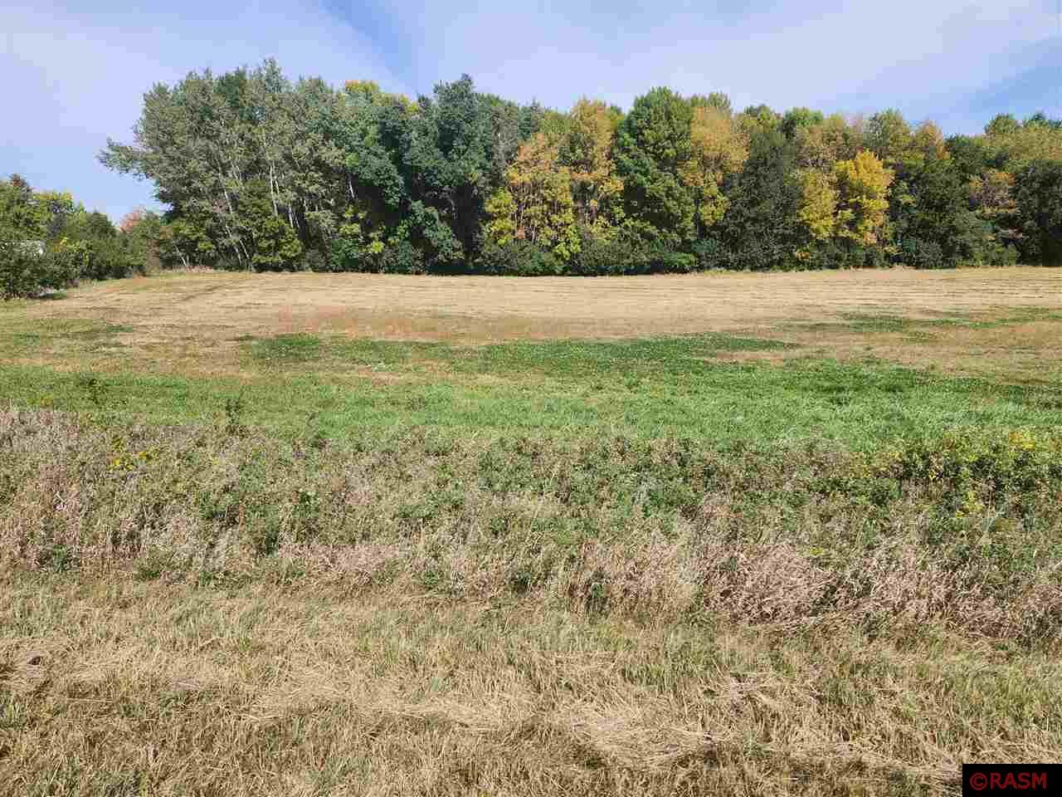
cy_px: 398
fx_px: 706
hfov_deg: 73.9
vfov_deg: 58.9
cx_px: 531
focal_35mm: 23
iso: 20
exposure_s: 1/1636
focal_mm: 5.4
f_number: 1.8
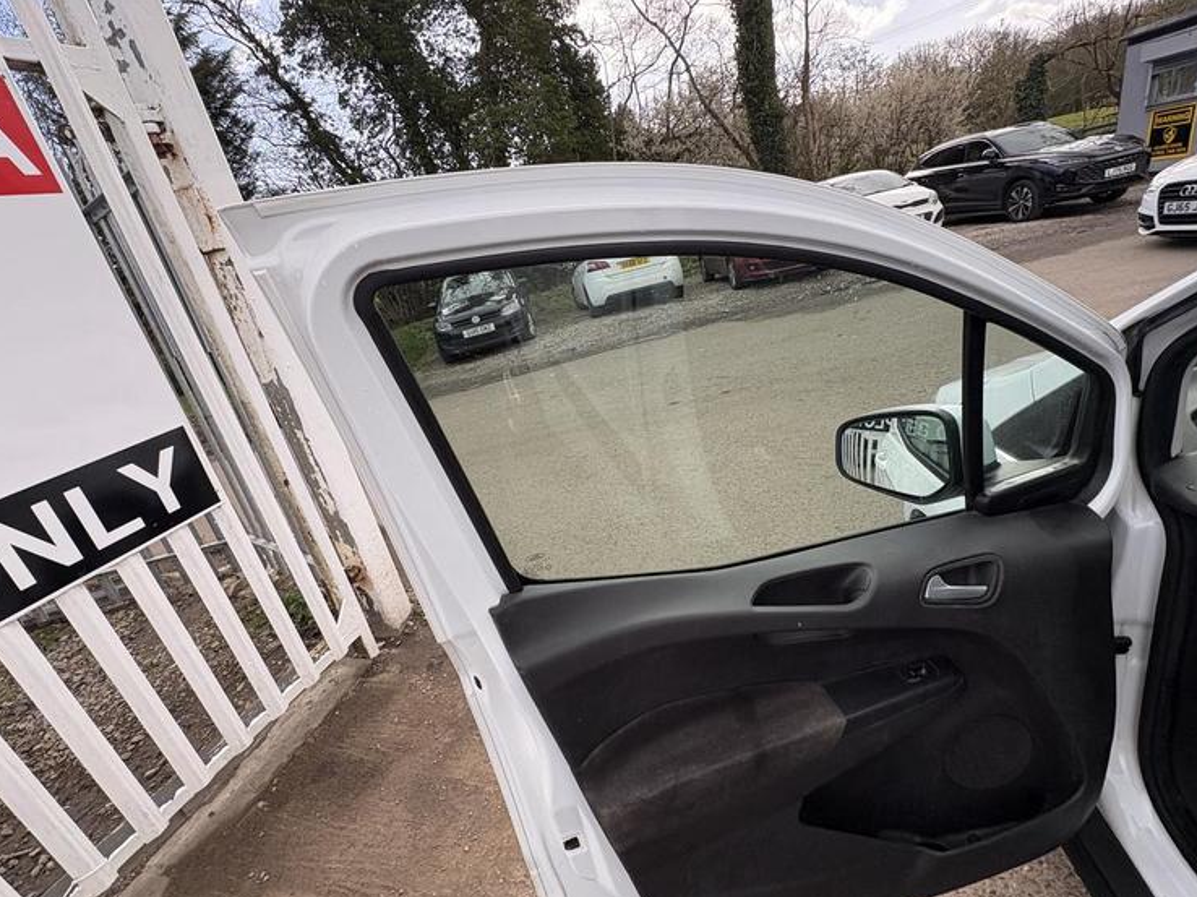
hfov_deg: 91.0
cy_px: 466
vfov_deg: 74.7
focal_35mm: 17
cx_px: 589
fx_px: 588
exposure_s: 1/321
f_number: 2.2
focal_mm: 2.22
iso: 40
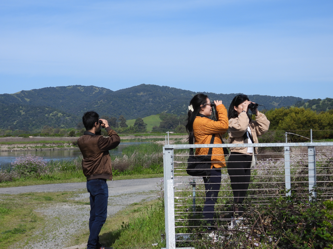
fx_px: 673
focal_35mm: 70
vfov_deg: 21.0
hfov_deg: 27.8
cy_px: 124
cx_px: 166
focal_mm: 12.5
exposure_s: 1/1600
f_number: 3.5
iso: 100
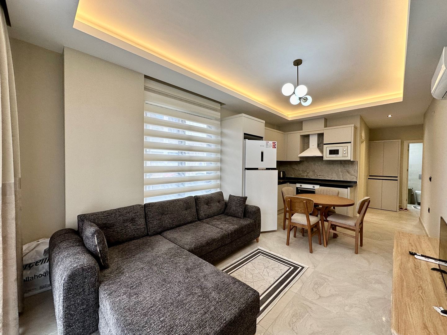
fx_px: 181
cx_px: 224
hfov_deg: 102.1
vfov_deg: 85.7
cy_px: 168
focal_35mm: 14
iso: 100
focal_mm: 2.22
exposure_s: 1/100
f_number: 2.2
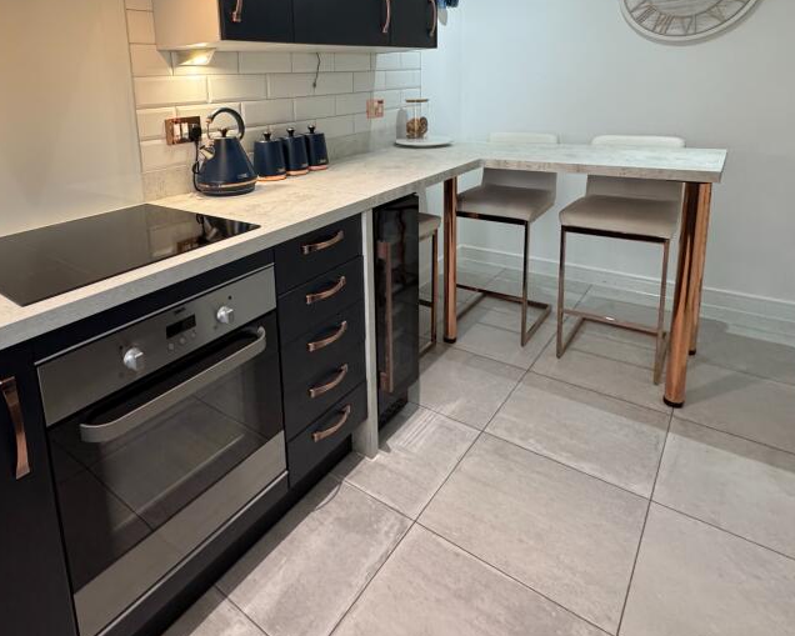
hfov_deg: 73.4
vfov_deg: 60.7
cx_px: 286
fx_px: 518
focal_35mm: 22
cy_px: 182
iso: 320
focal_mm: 2.22
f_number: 2.2
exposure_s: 1/100
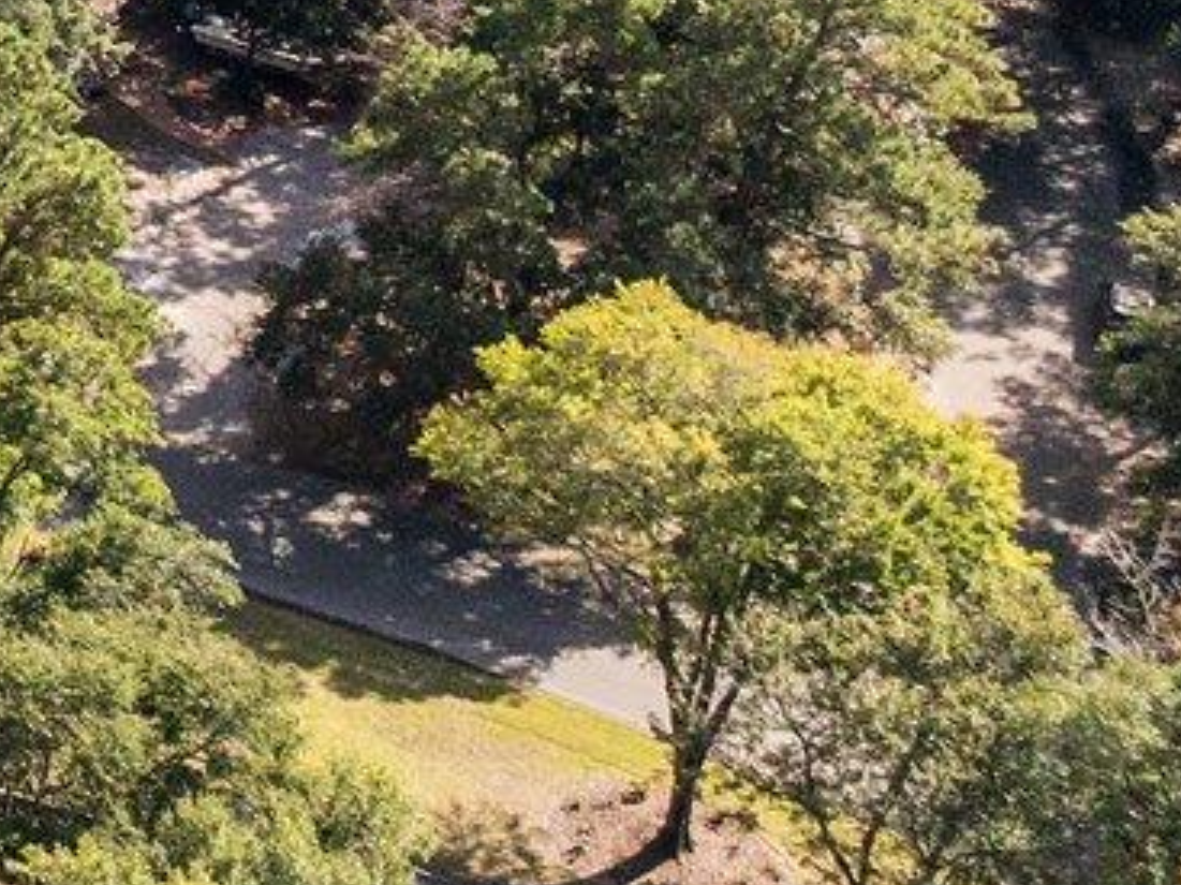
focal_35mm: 134
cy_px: -871
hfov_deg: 11.3
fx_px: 4570
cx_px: -1947
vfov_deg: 10.2
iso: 220
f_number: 2.8
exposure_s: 1/320
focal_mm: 12.29
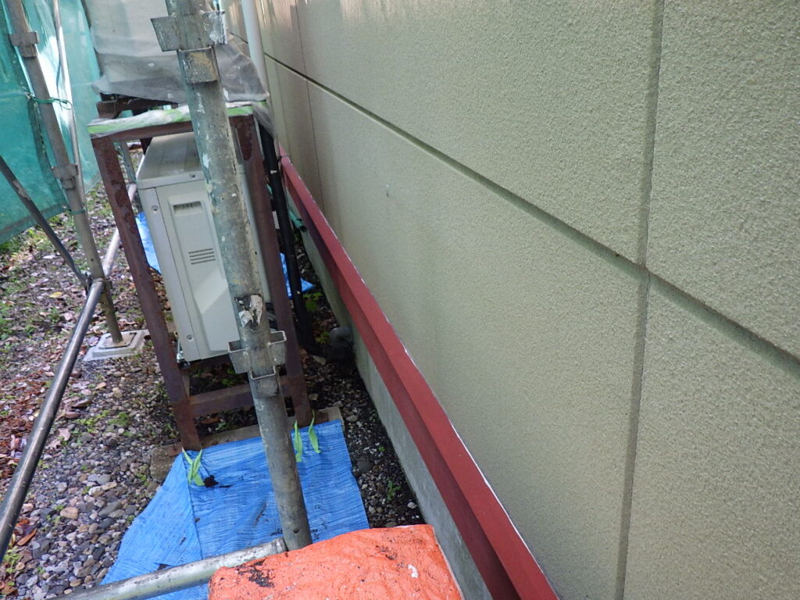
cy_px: 300
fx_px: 647
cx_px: 400
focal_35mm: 28
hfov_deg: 63.4
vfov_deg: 49.7
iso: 200
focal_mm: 5
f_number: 3.5
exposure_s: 1/60
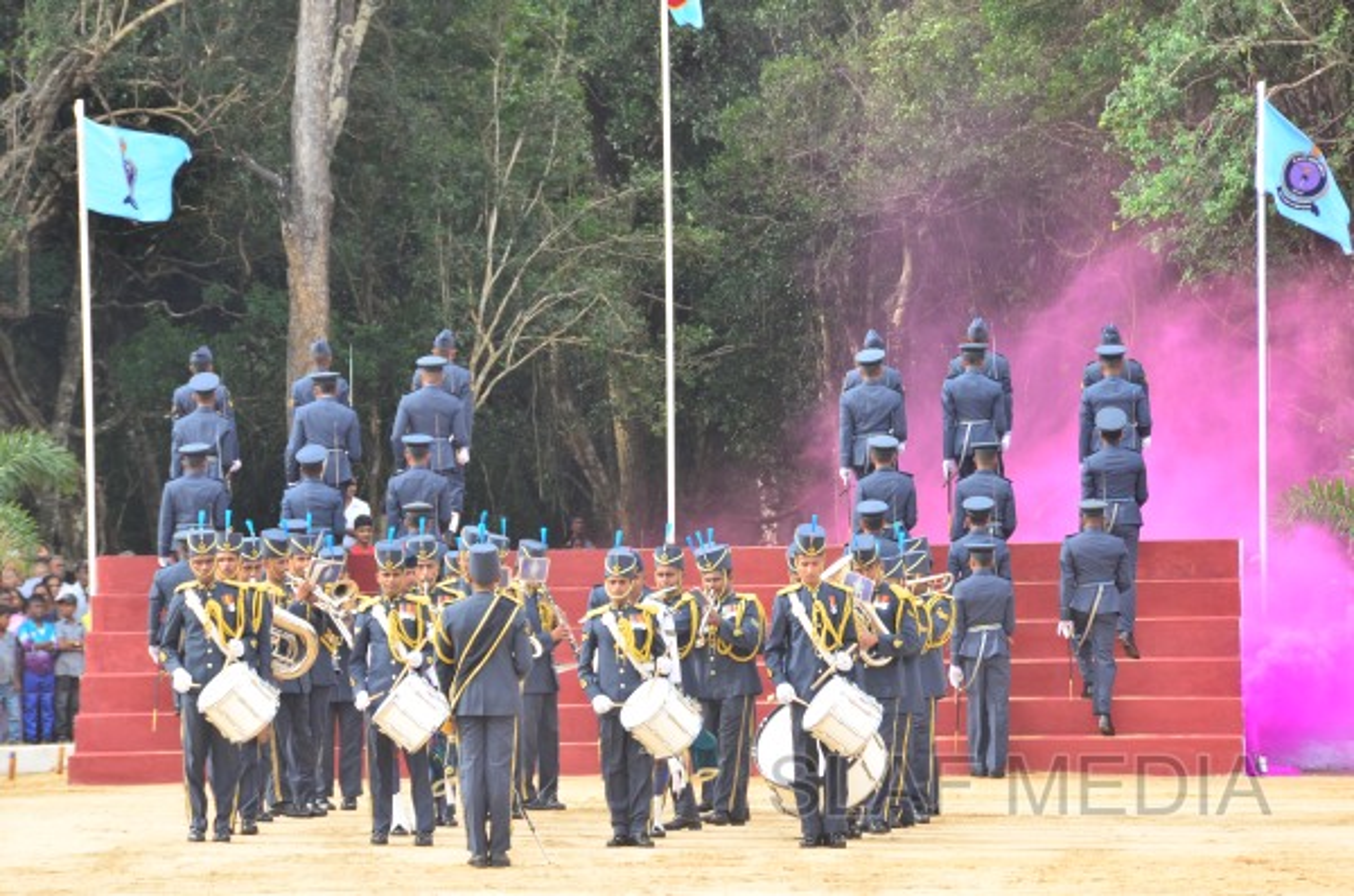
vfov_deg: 5.4
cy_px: 448
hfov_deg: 8.1
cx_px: 677
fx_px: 9568
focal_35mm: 255
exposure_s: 1/125
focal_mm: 170
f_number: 10
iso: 320
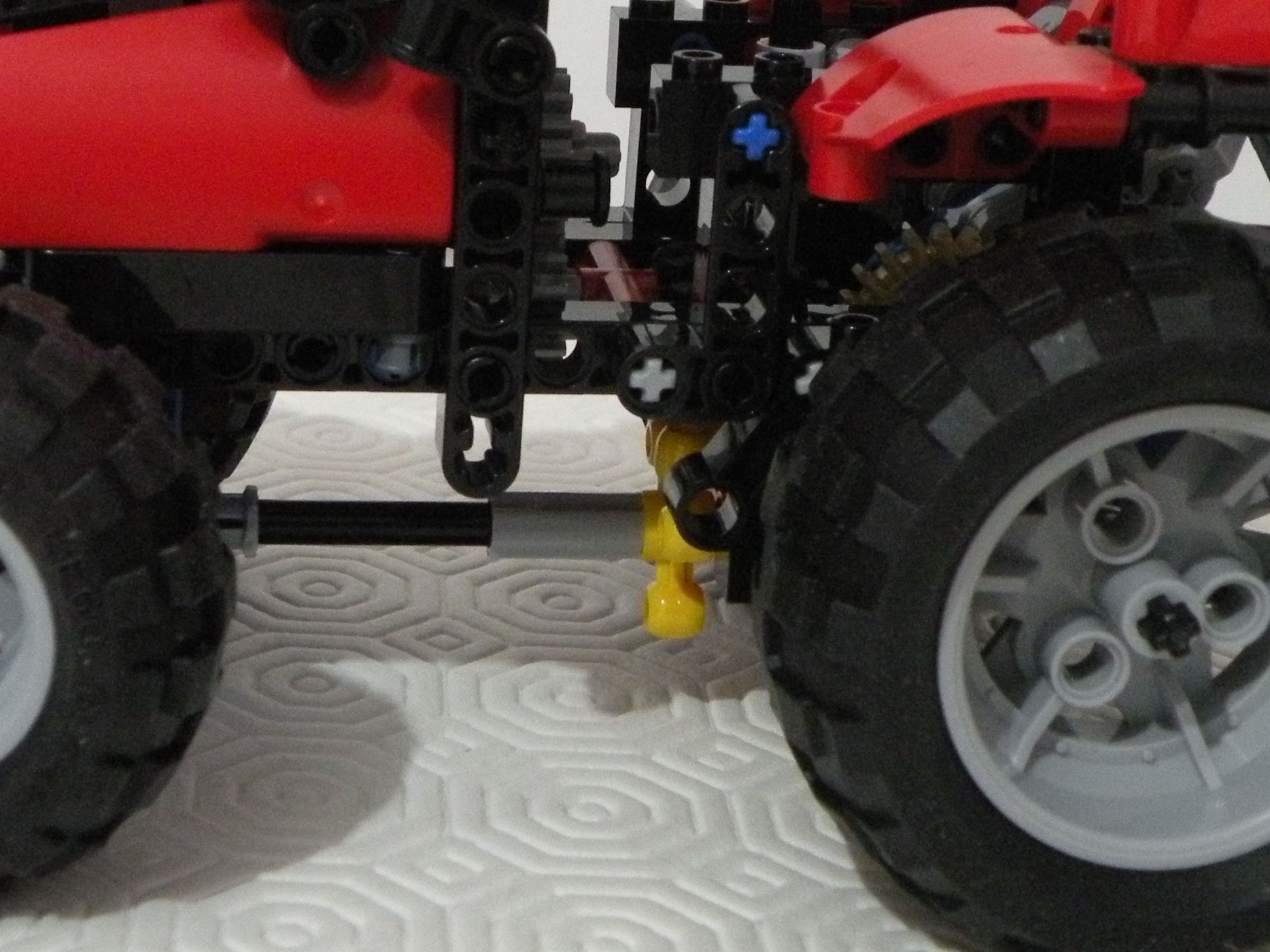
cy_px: 152
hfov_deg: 23.8
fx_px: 3008
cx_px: 546
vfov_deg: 17.8
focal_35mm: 82
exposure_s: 1/8
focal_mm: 7.4
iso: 401
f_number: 3.2
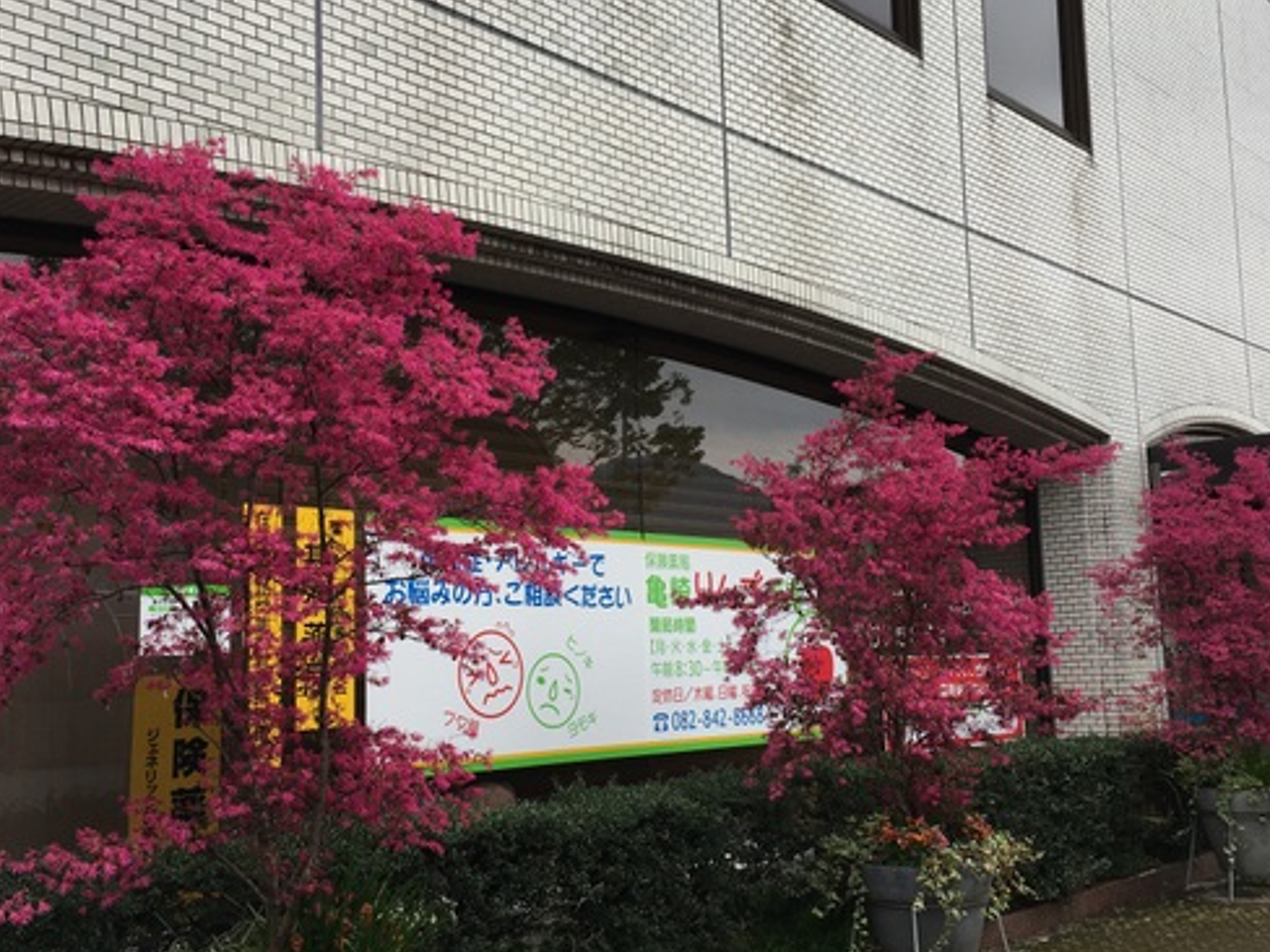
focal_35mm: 38
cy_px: 502
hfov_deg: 49.0
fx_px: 1394
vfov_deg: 37.7
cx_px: 643
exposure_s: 1/349
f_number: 2.2
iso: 25
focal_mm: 4.15
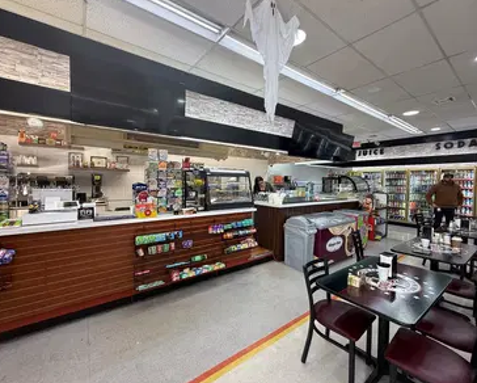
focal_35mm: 15
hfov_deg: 96.7
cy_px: 189
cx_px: 237
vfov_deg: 84.1
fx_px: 212
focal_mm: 2.22
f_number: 2.2
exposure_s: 1/120
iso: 100
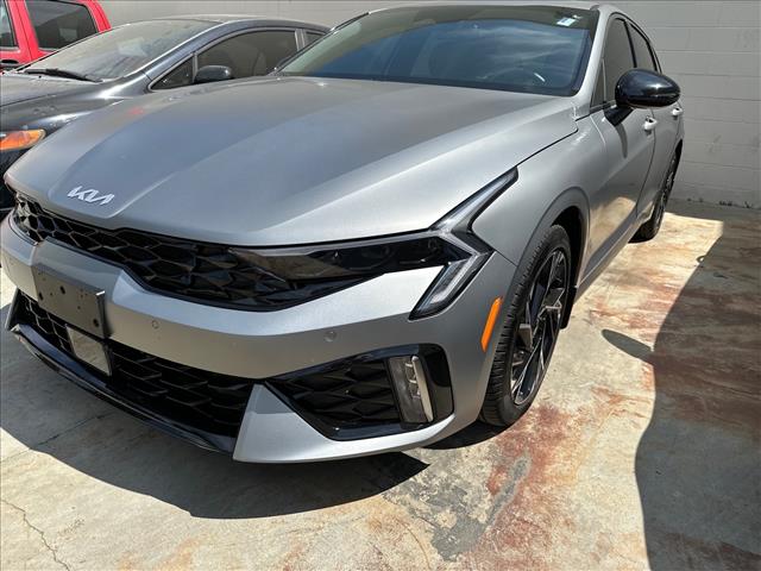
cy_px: 286
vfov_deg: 56.8
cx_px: 380
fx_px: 528
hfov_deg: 71.6
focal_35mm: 24
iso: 80
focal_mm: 6.86
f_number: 1.78
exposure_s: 1/4545
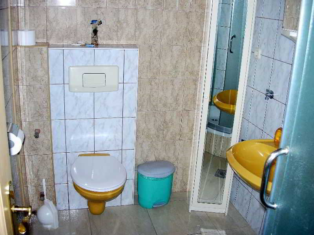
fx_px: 345
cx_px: 157
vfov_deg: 37.7
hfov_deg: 49.0
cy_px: 118
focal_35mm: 38
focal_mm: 7.8
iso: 79
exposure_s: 1/64
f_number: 2.8
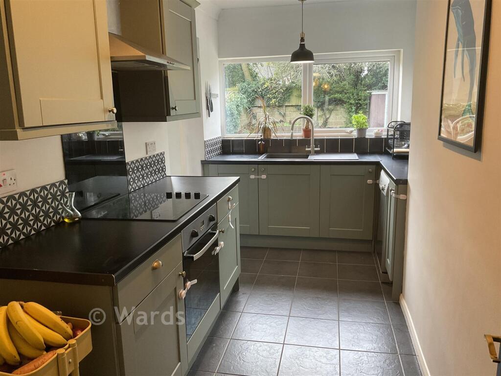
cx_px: 250
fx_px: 420
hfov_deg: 61.7
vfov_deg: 48.2
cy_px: 188
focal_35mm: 29
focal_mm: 3
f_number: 1.8
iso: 125
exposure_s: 1/60
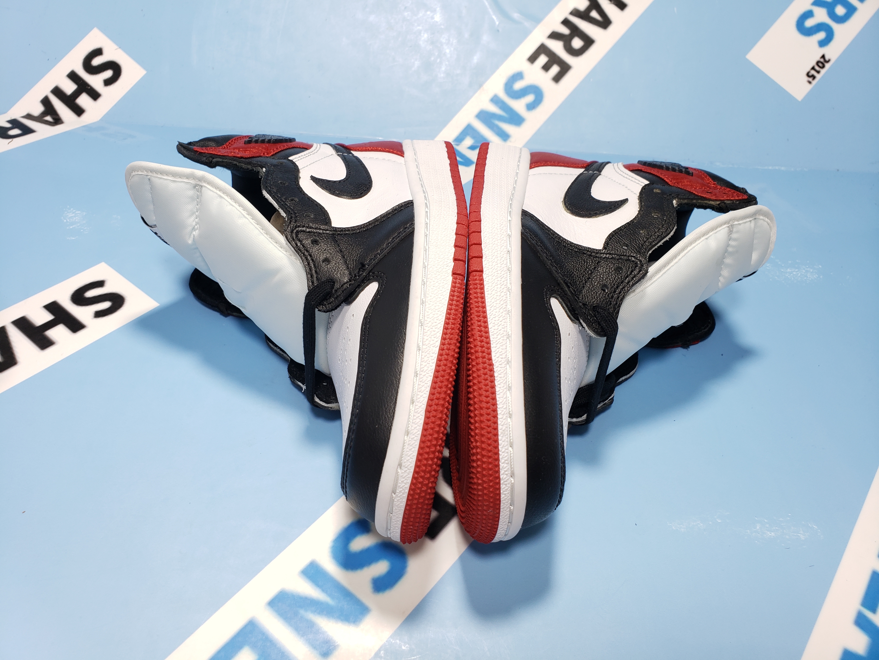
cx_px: 440
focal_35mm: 26
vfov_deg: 53.1
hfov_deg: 67.3
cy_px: 330
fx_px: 660
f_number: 2.4
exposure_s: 1/50
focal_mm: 4.3
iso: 80
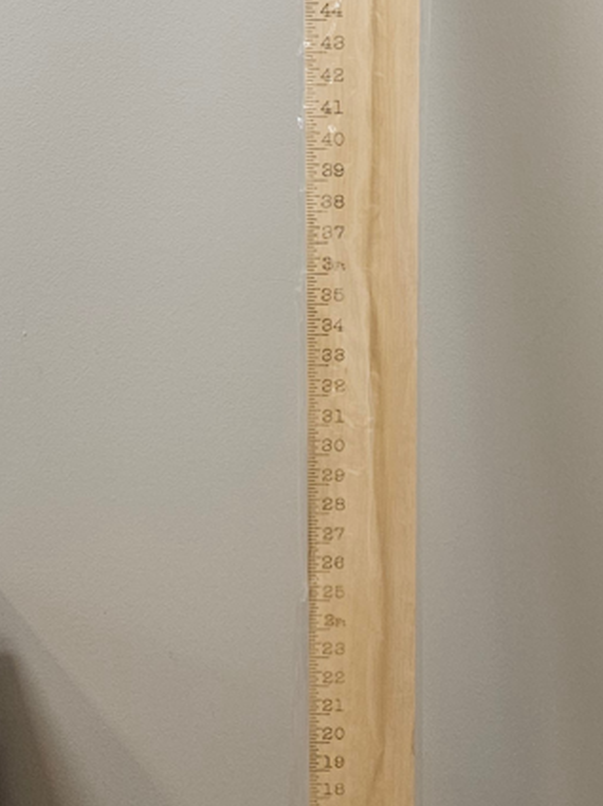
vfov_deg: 28.7
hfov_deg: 22.5
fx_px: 1512
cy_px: 87
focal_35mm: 65
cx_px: 406
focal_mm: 5.4
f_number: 1.8
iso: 400
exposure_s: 1/120
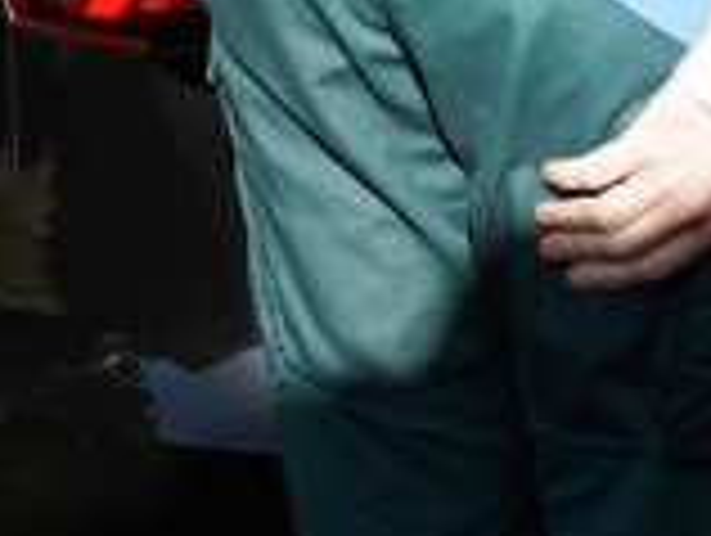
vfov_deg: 8.7
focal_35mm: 170
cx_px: 1354
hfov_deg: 10.7
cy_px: -41
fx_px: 3497
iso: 200
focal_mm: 40
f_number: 9
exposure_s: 1/160
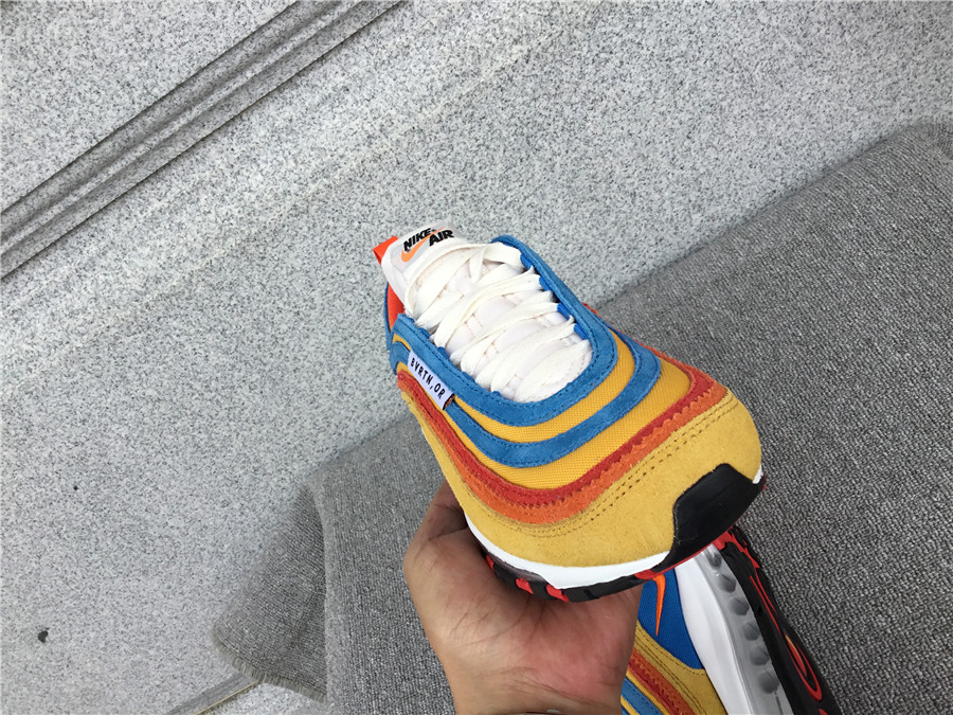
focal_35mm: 31
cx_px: 476
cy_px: 358
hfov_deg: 58.4
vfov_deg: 45.4
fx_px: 853
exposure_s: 1/488
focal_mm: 3.3
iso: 25
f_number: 2.4
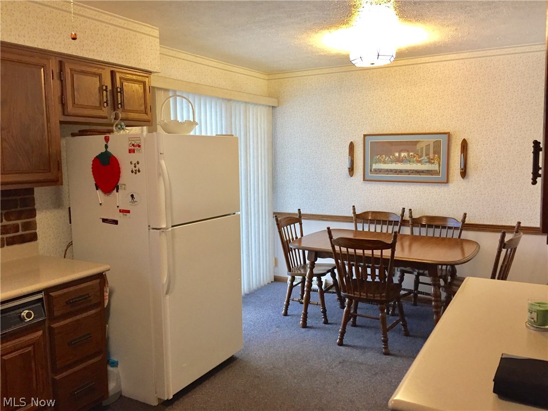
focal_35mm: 29
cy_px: 206
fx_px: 459
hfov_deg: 61.7
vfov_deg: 48.2
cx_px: 274
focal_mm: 4.15
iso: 125
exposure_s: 1/30
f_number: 2.2
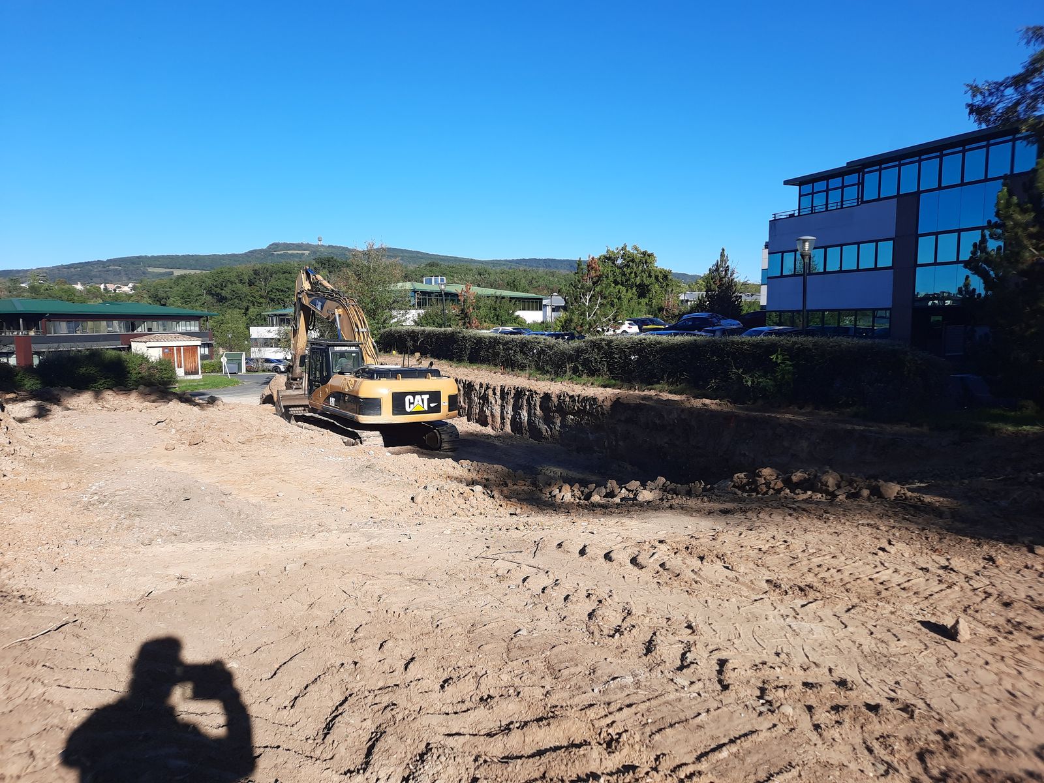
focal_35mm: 25
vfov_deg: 54.9
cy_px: 392
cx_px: 522
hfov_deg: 69.4
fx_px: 754
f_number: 2
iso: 32
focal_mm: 4.6
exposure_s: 1/862
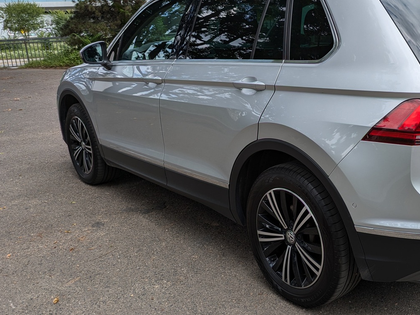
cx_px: 321
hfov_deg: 45.0
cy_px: 155
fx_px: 485
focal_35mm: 40
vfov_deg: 36.0
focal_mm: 5.43
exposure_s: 1/1821
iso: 44
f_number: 1.89
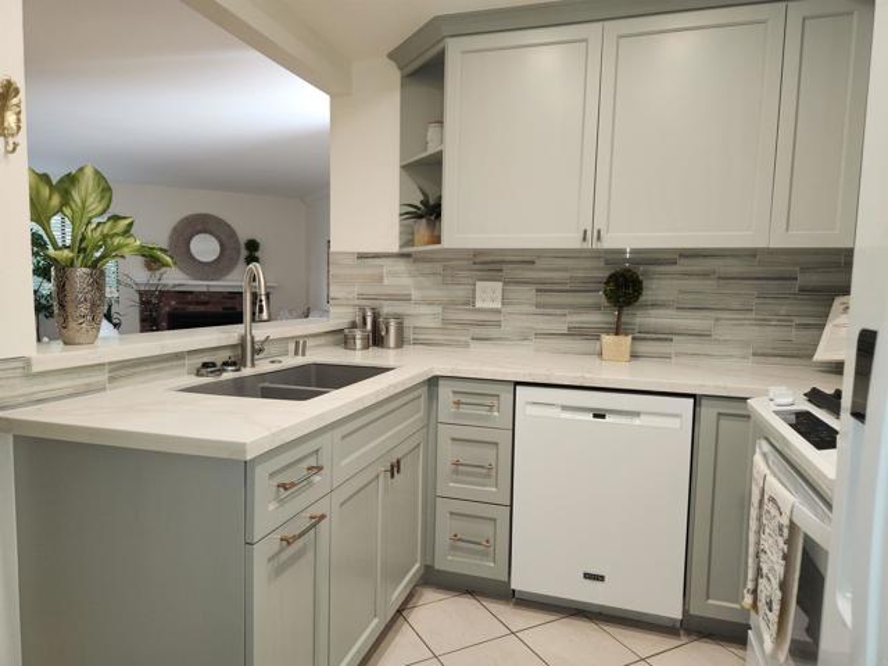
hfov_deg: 73.9
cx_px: 444
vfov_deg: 58.9
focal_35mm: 23
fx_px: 590
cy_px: 333
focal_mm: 5.4
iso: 50
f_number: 1.8
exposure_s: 1/60
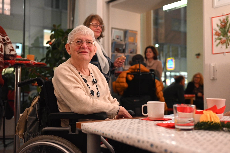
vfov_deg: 33.4
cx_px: 115
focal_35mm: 40
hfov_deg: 48.5
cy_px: 76
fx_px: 256
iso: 3600
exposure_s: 1/60
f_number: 2.8
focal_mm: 40
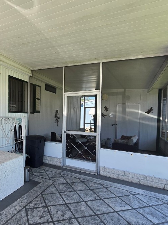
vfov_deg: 81.5
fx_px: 130
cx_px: 41
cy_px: 124
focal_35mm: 20
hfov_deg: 62.0
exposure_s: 1/345
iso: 50
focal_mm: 2.2
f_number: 2.2
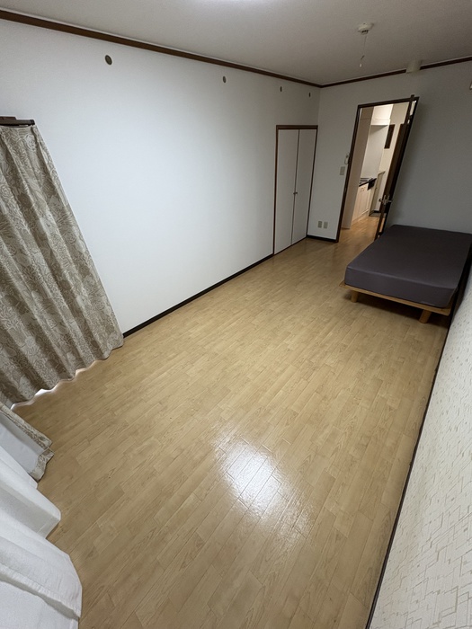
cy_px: 314
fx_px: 255
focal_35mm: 14
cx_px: 236
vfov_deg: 102.1
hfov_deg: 85.7
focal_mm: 2.22
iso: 160
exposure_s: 1/60
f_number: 2.2
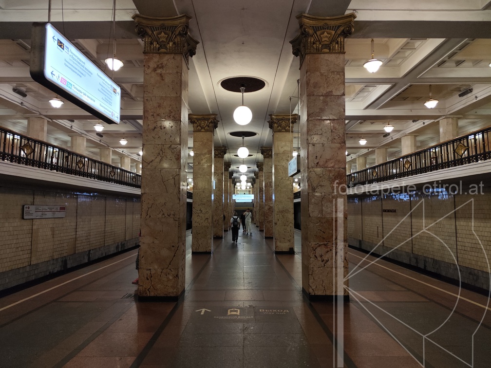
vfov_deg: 58.9
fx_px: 326
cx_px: 246
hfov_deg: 73.9
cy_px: 184
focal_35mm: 23
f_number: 1.65
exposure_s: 1/50
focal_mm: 6.19
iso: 320
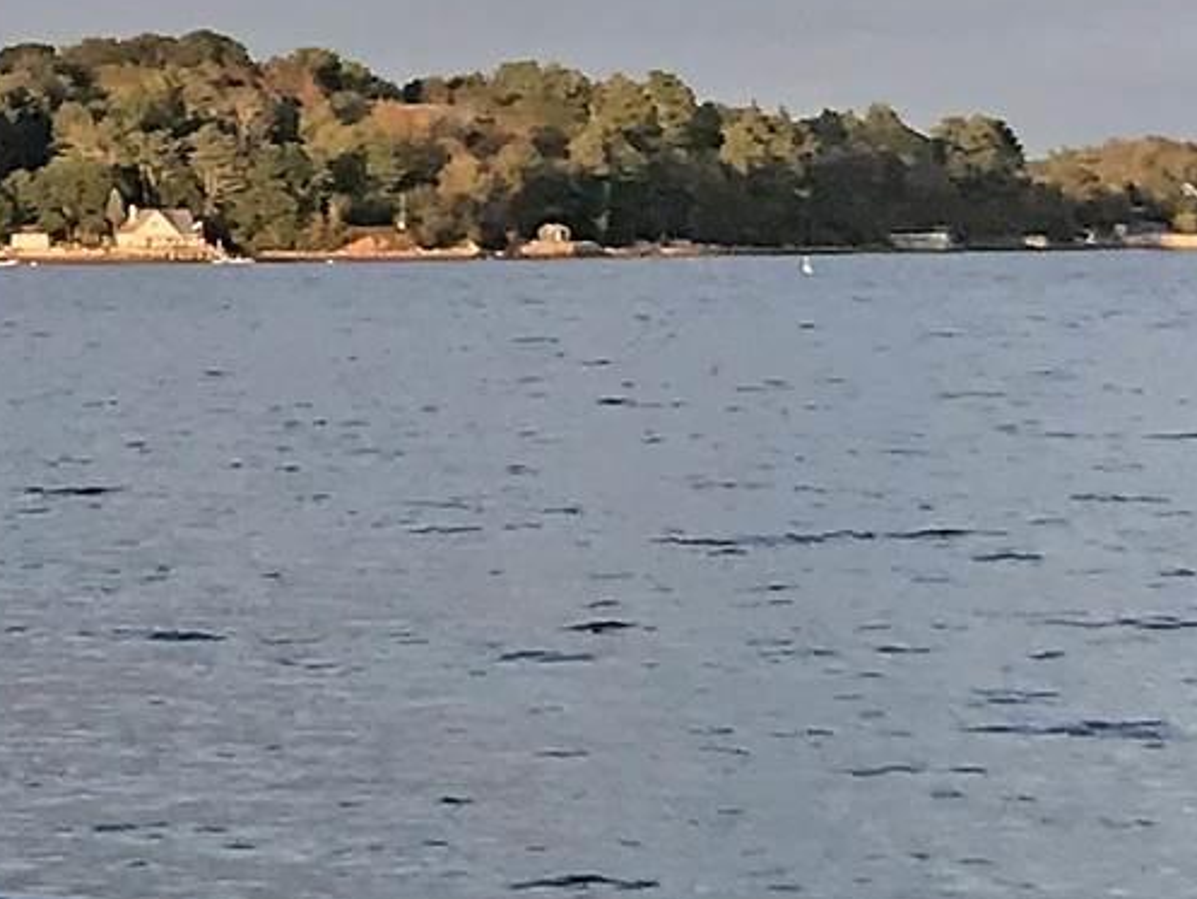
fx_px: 5984
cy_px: 318
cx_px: -997
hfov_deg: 10.7
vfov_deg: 8.6
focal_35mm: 173
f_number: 1.8
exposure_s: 1/504
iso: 20
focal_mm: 3.99
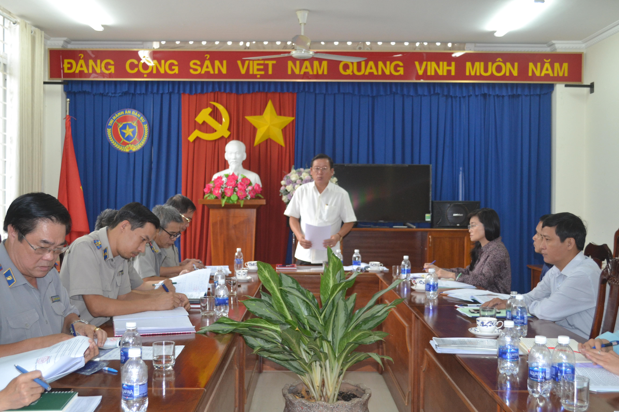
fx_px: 671
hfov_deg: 49.6
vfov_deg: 34.2
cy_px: 206
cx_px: 310
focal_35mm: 39
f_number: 4.2
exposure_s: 1/60
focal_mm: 26
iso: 1000
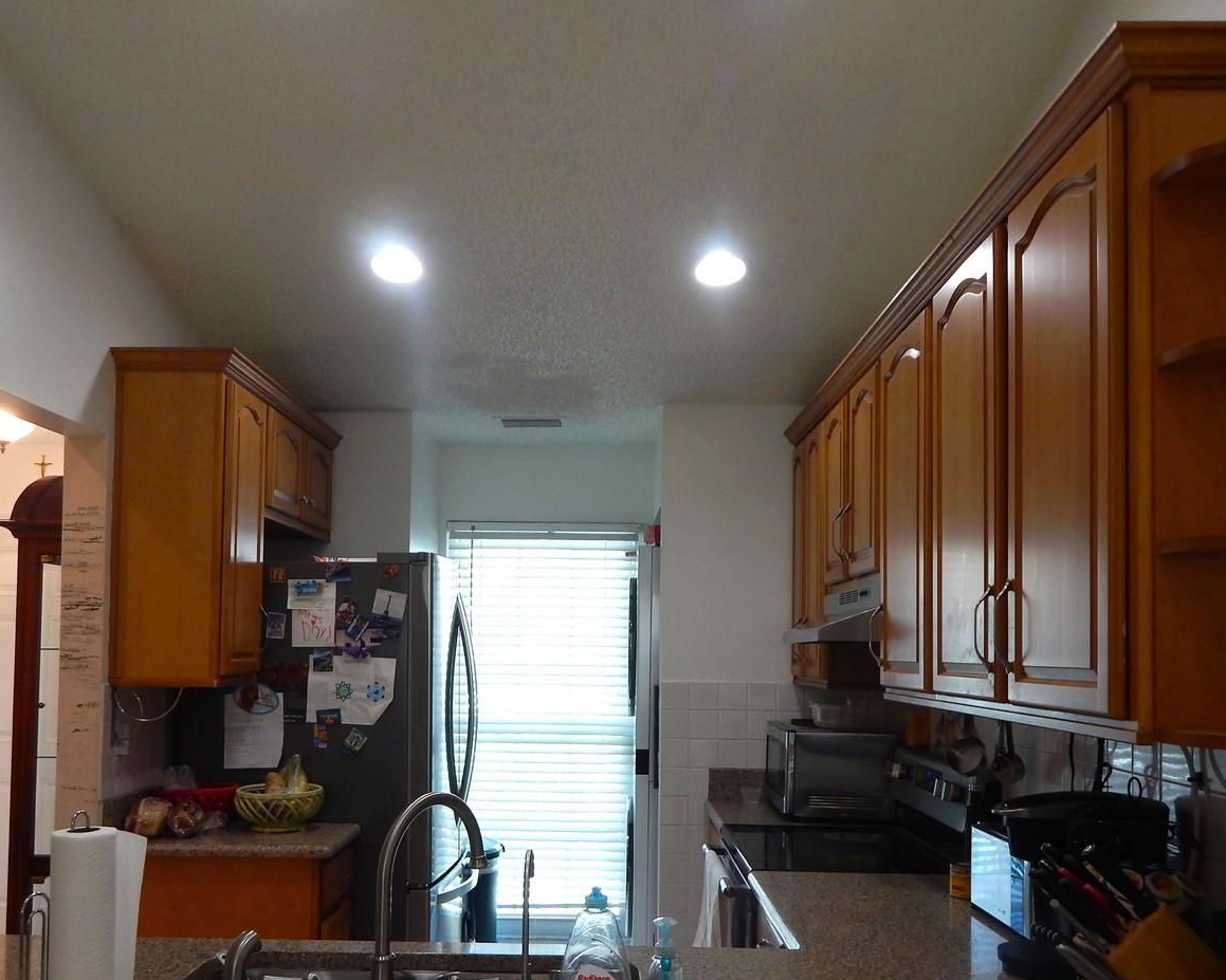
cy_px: 623
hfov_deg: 57.1
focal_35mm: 31
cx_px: 579
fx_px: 1125
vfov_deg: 46.6
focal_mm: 4
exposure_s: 1/40
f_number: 3
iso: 125
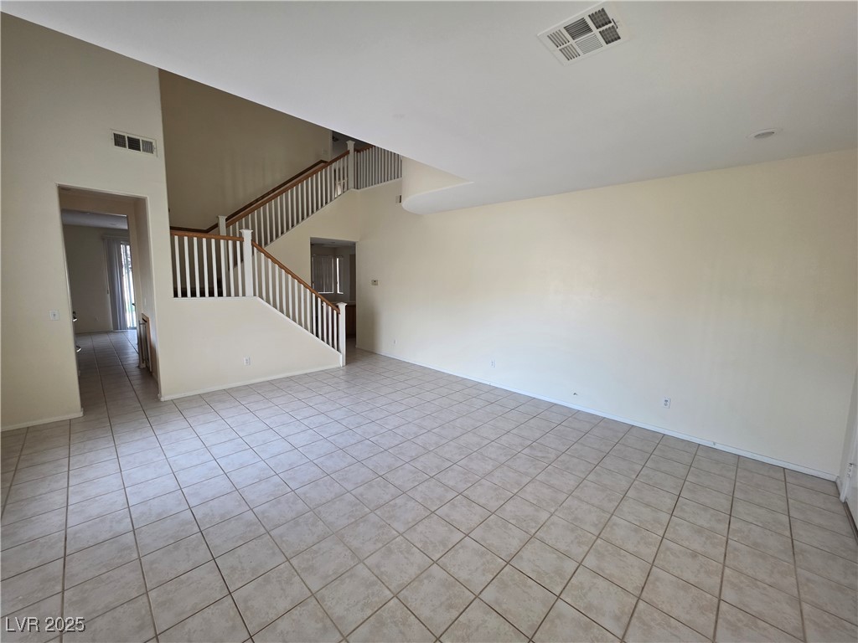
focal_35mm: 13
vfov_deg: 89.9
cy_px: 322
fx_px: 322
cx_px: 429
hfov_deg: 106.2
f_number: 1.9
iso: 160
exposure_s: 1/60
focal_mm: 2.2
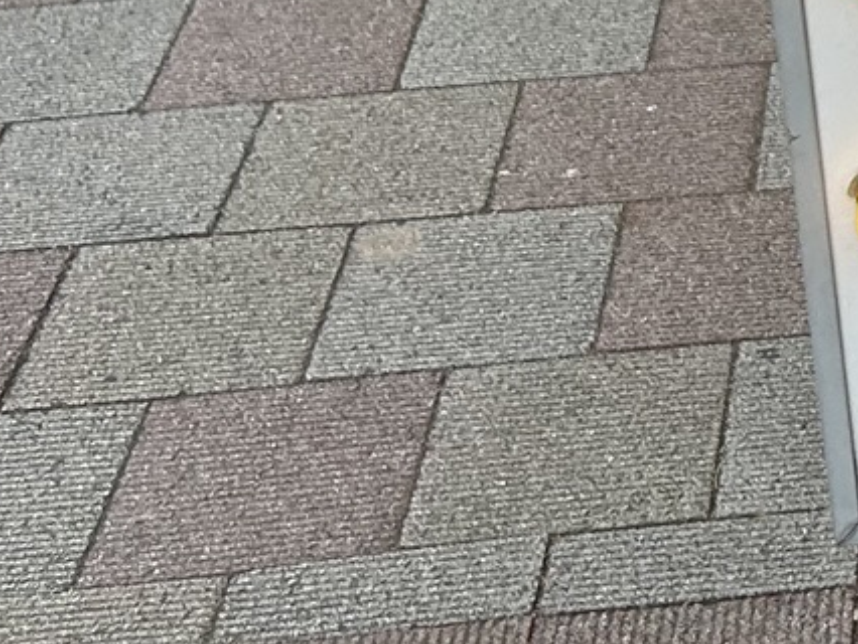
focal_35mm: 122
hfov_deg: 14.2
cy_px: -415
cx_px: 1565
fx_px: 3026
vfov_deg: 11.5
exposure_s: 1/446
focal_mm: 5.7
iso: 50
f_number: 1.5
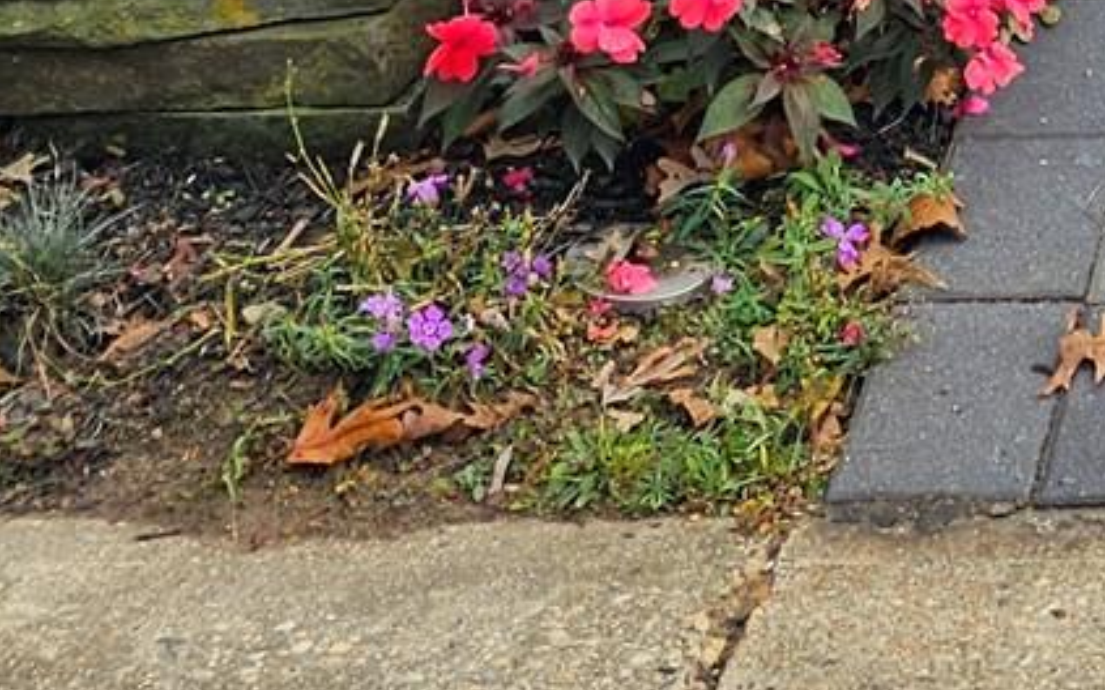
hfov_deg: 15.8
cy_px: -1213
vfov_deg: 9.3
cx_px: 1789
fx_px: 3552
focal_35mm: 118
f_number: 1.7
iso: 10
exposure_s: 1/270
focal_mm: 6.3
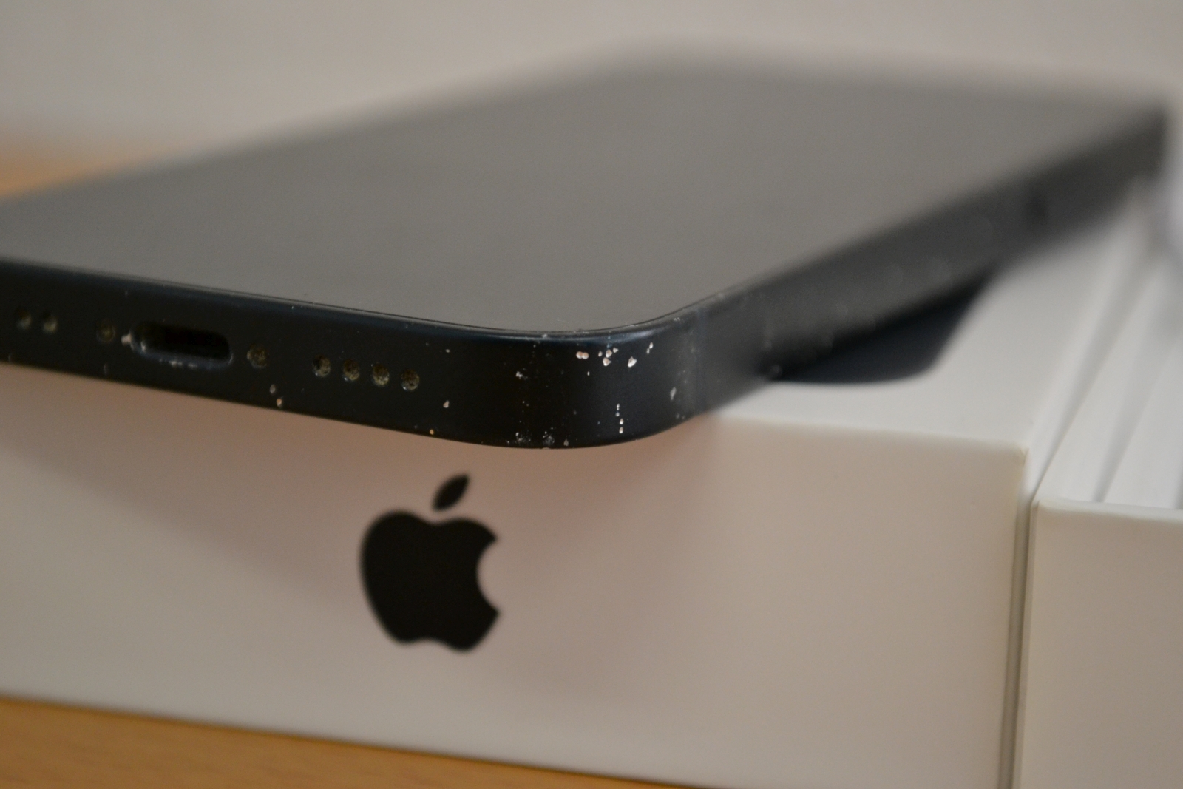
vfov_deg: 16.6
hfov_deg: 24.6
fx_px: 2711
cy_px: 394
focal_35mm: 82
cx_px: 592
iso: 1250
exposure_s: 1/60
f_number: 5.6
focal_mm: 55
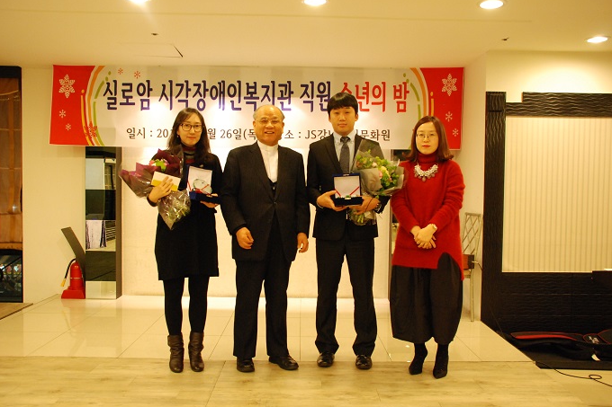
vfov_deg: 38.9
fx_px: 578
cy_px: 206
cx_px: 300
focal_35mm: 34
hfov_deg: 55.8
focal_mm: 22
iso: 1250
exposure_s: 1/40
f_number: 3.8
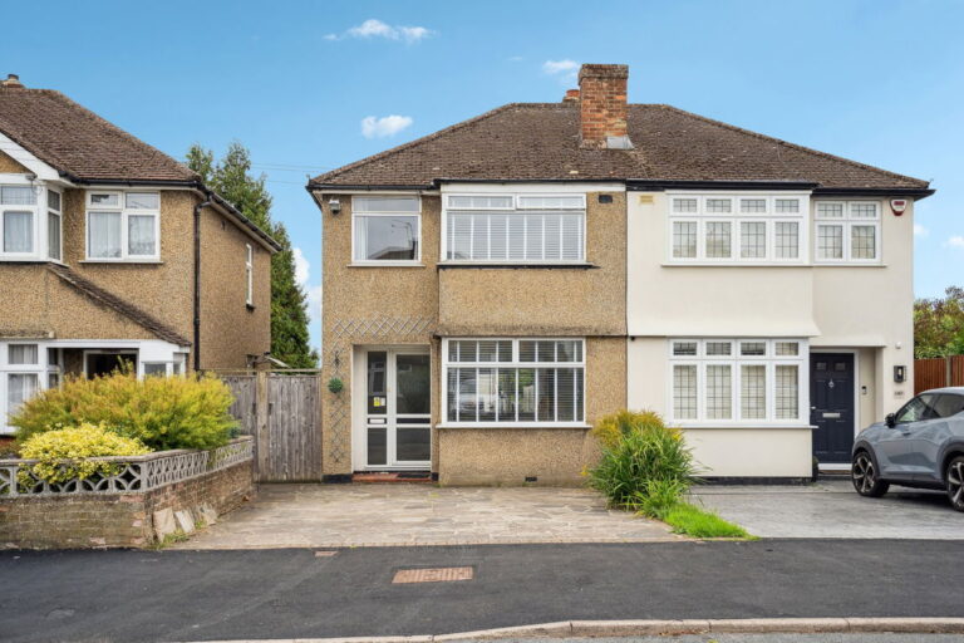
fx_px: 937
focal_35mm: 35
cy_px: 322
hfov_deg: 54.4
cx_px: 482
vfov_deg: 37.9
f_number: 5.6
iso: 320
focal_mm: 35
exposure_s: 1/160
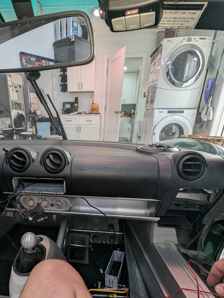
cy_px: 193
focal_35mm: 19
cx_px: 77
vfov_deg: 82.4
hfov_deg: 67.2
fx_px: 164
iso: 176
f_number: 2.2
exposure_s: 1/120
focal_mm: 1.95
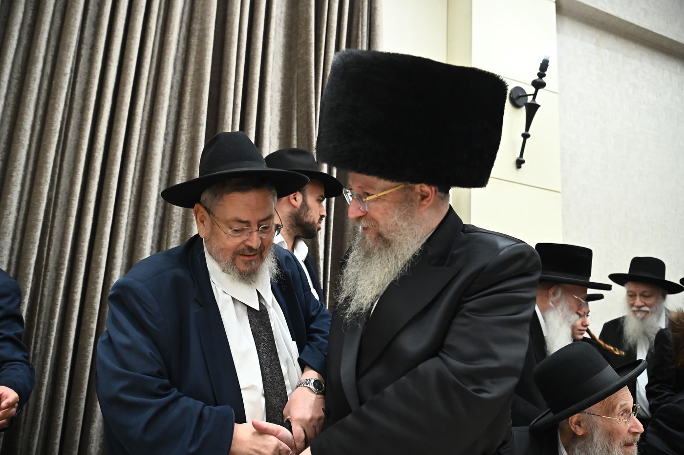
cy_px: 228
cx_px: 342
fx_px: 589
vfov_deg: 42.3
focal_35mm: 31
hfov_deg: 60.3
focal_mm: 31
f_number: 4
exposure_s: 1/200
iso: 3200
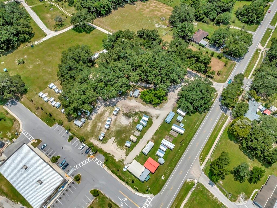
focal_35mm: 24
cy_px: 104
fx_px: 192
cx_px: 138
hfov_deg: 71.6
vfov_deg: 56.8
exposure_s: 1/2000
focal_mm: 12.29
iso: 100
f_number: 5
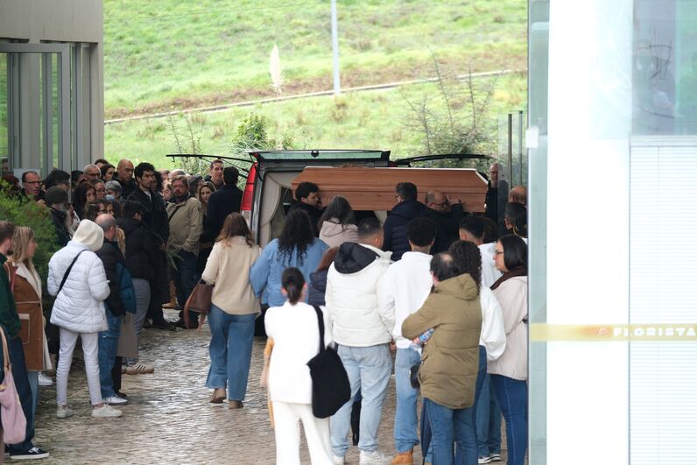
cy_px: 232
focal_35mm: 210
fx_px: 4066
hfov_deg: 9.8
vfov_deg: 6.5
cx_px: 348
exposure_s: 1/160
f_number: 3.6
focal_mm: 140
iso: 400
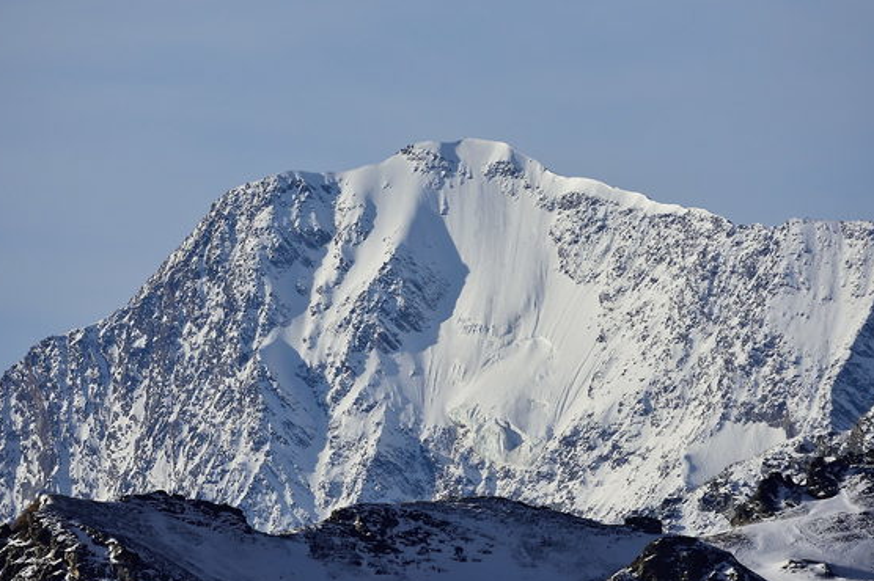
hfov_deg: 3.2
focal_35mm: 648
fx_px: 15722
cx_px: 424
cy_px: 286
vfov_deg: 2.1
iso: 800
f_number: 7.1
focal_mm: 400
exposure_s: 1/3200
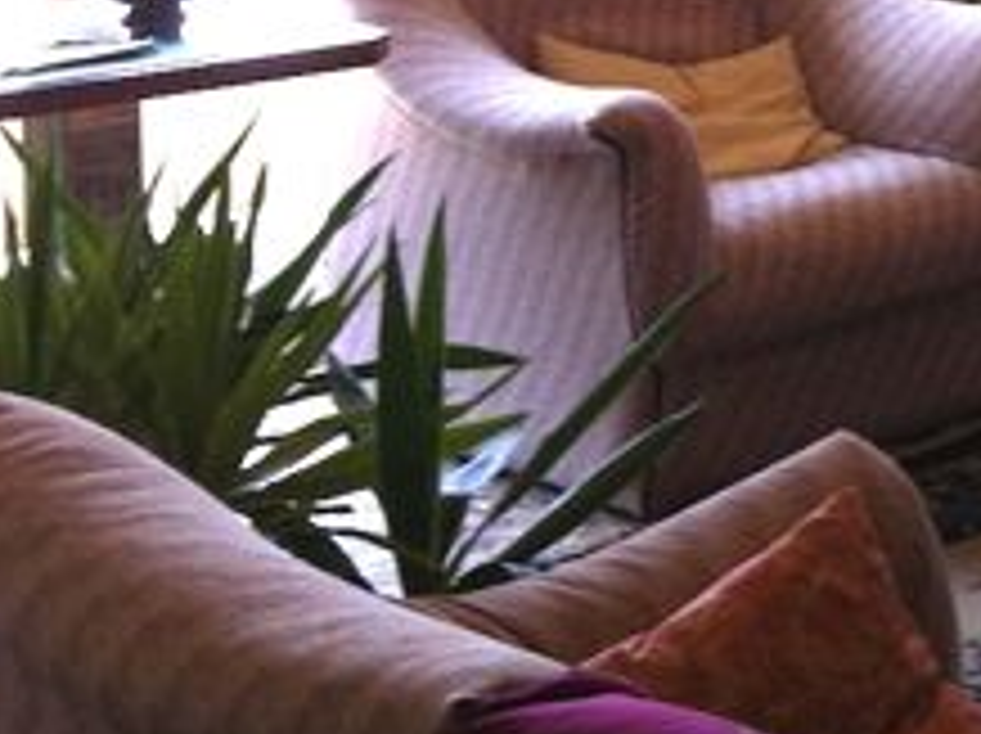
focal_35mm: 113
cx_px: 1420
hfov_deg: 16.1
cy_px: -419
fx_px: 3199
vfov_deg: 12.4
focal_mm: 3.85
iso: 100
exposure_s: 1/60
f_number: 2.8
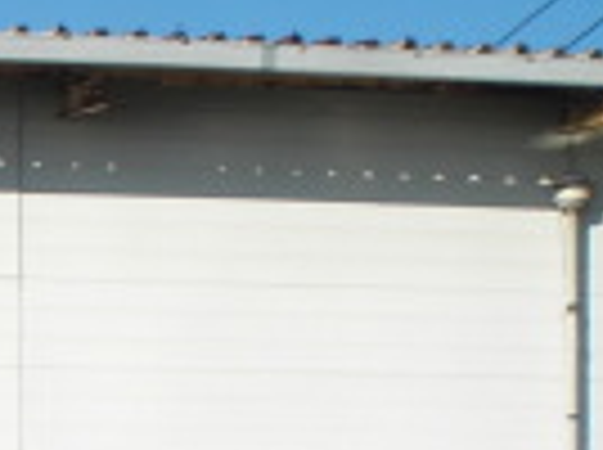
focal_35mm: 182
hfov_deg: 10.1
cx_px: -558
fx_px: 3165
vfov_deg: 7.7
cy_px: 990
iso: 64
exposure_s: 1/500
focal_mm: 6.3
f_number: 5.6
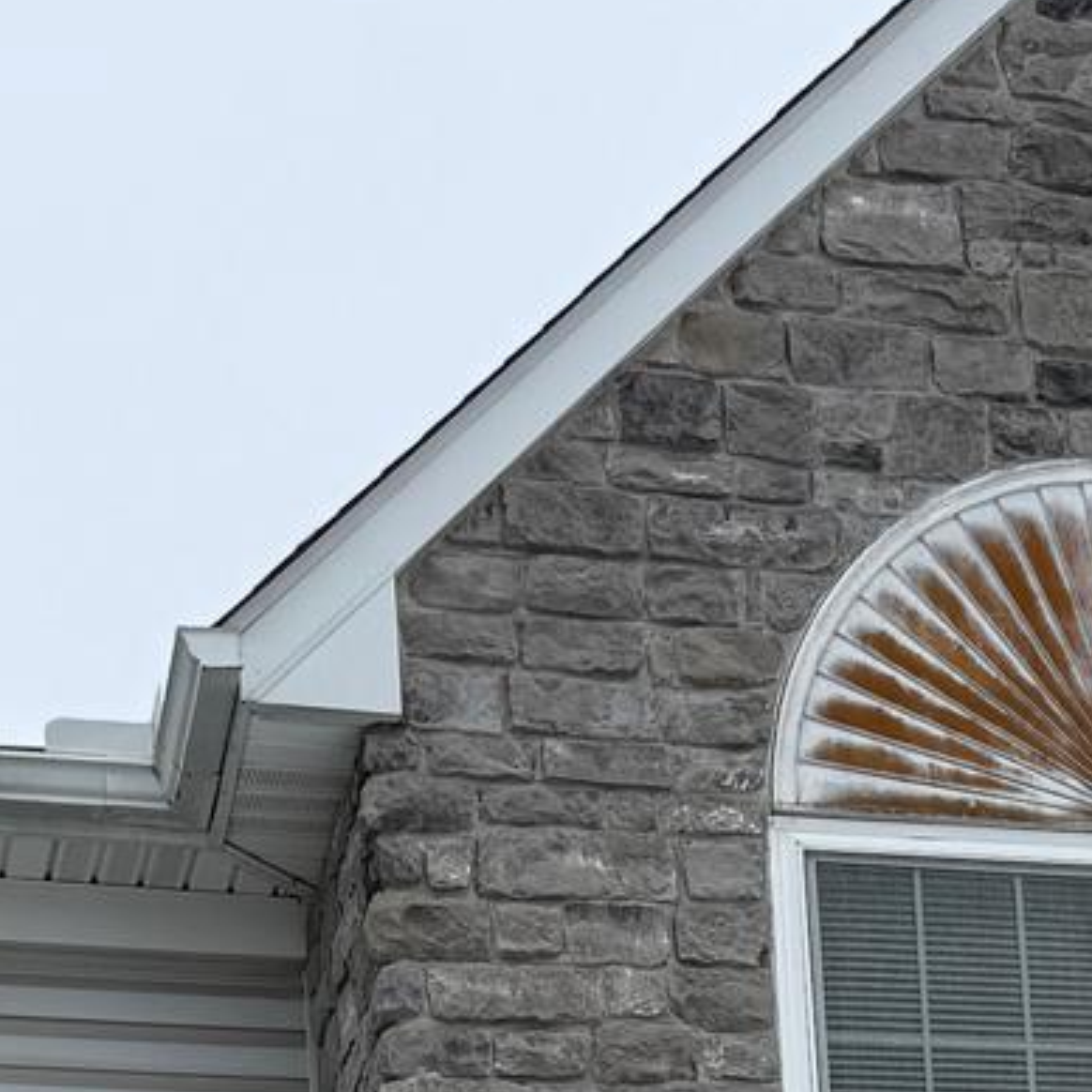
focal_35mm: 112
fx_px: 3997
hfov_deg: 15.5
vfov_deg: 13.8
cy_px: 1984
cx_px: 692
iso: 80
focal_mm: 6.76
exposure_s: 1/1522
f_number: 1.78
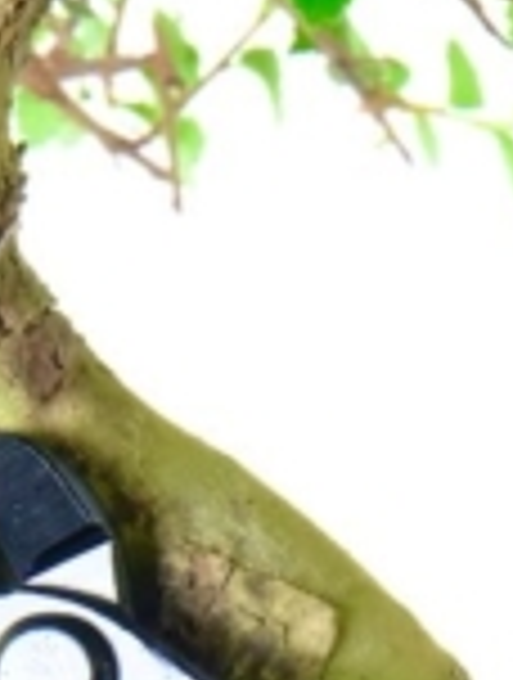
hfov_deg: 1.8
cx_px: 338
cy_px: 1279
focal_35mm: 822
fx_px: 16174
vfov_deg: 2.4
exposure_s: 1/8
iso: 3200
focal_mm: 128
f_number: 18
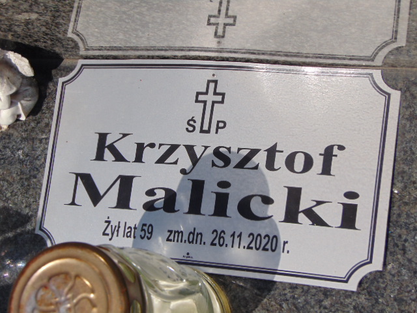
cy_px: 156
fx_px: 855
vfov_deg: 20.7
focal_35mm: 71
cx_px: 208
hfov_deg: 27.4
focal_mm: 12.8
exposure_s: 1/320
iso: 80
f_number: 9.6
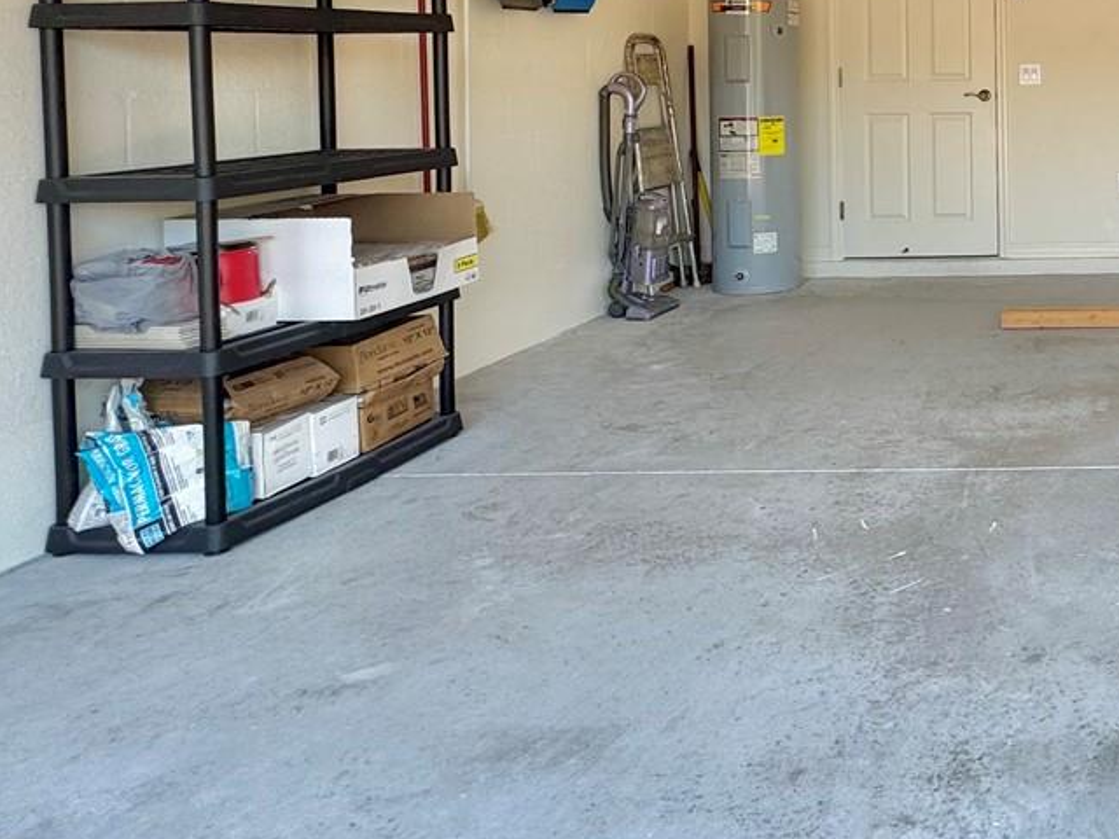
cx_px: 1199
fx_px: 1131
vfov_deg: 37.8
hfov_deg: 42.6
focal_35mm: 35
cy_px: 73
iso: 40
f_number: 2.2
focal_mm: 2.22
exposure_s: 1/120
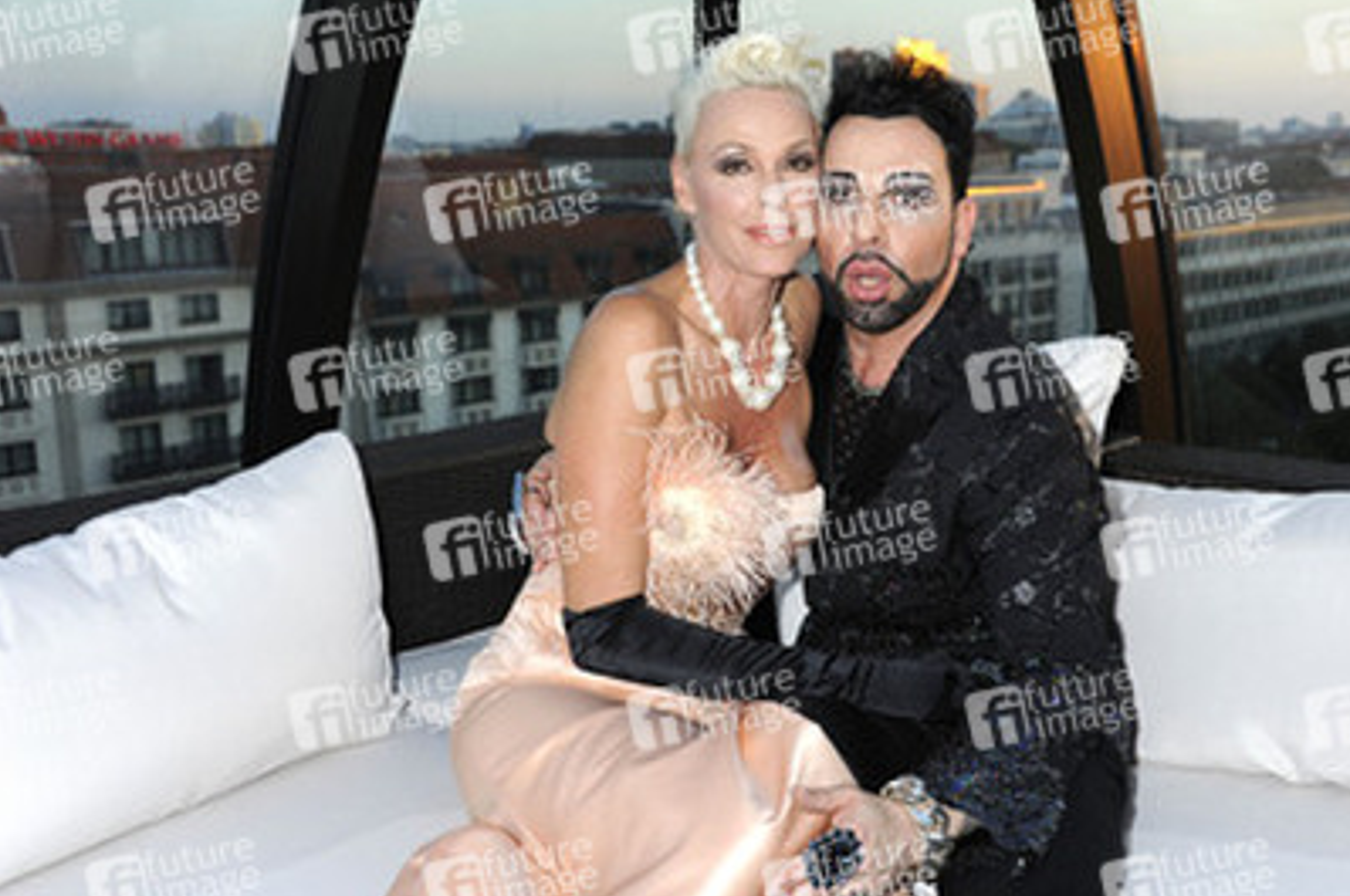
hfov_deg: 45.4
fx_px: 1611
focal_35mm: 43
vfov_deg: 31.1
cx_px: 760
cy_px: 456
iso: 640
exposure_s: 1/160
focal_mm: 38
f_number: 5.6
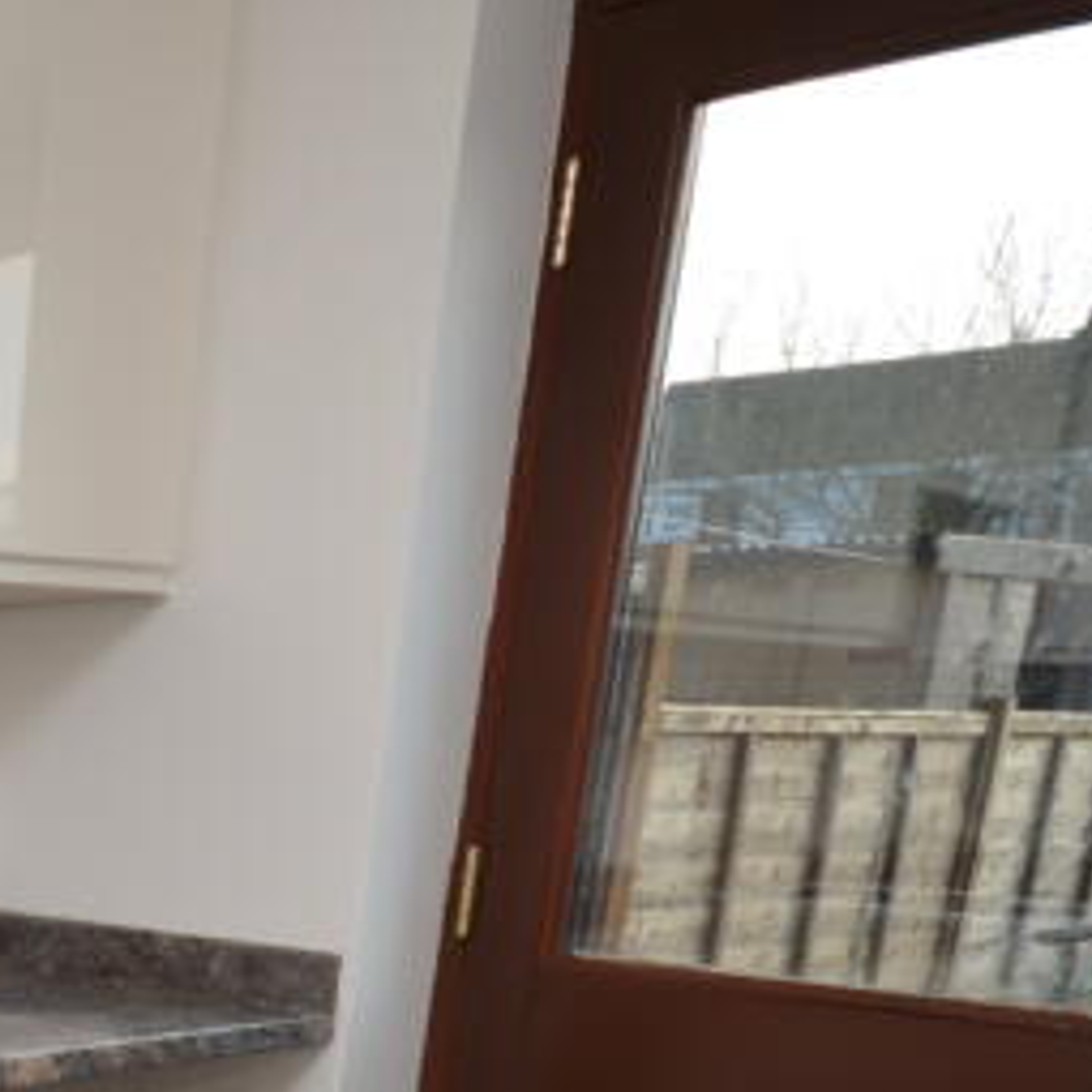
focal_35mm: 51
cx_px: -522
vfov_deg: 30.2
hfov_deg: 25.6
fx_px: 1820
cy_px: 1173
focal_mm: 10
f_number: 5.6
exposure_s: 1/200
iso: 100
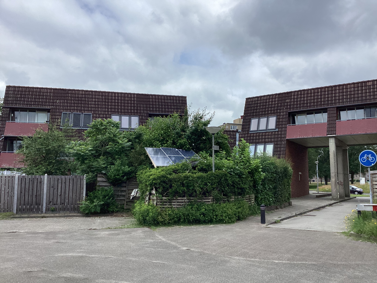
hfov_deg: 58.4
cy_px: 142
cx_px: 188
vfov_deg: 45.4
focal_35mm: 31
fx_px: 338
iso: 25
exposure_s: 1/1664
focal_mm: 3.3
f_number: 2.4
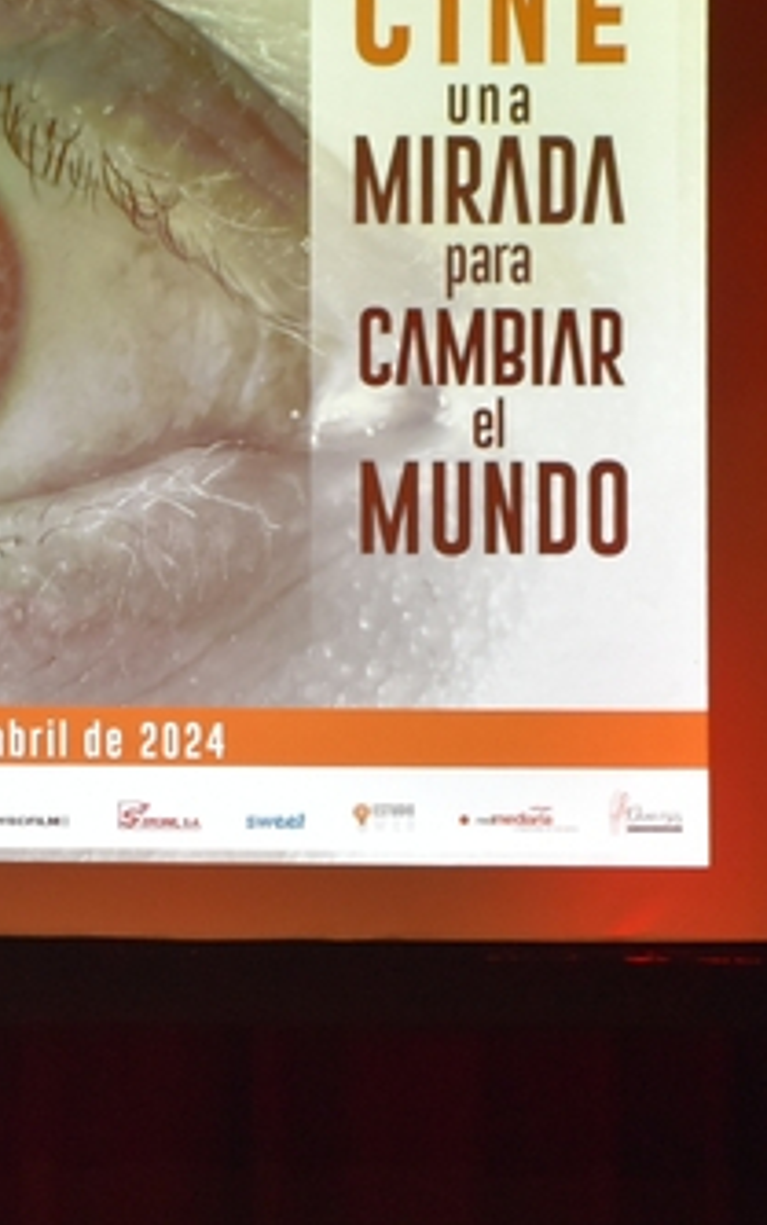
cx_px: -106
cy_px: 939
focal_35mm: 198
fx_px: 6616
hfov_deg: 6.6
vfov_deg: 10.6
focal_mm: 48
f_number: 4.5
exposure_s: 1/60
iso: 900
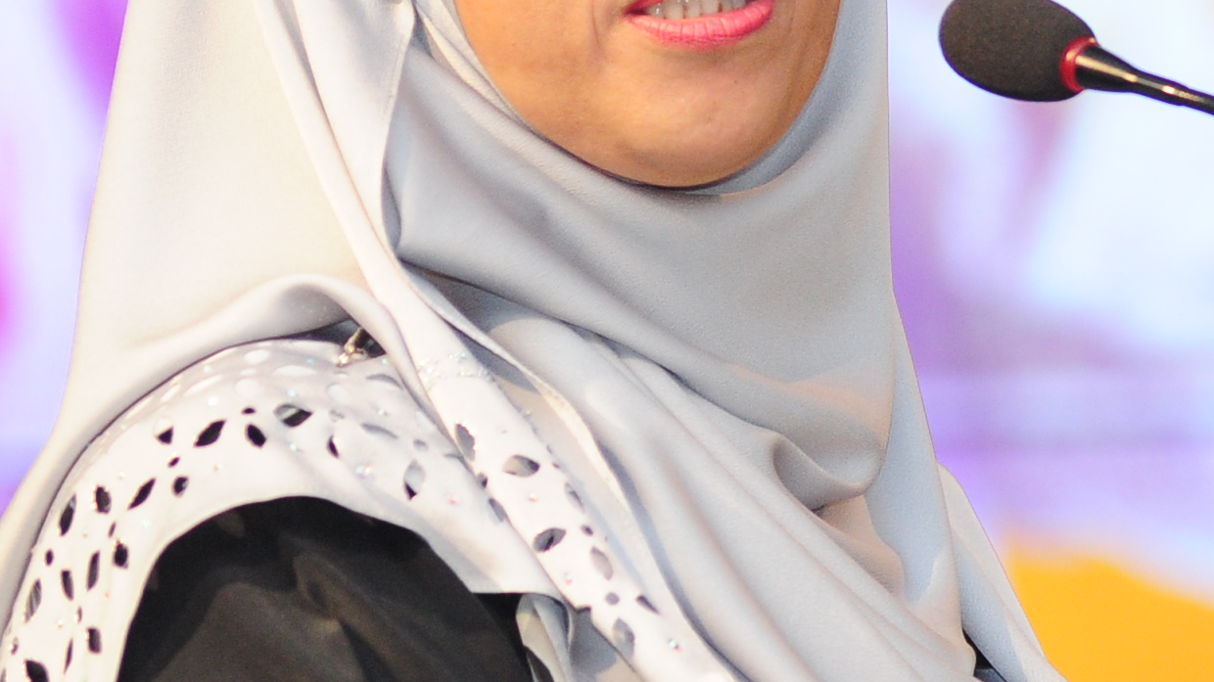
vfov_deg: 2.0
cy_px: 164
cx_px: 1581
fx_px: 19665
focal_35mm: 611
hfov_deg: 3.5
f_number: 4
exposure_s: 1/160
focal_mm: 170
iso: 1600
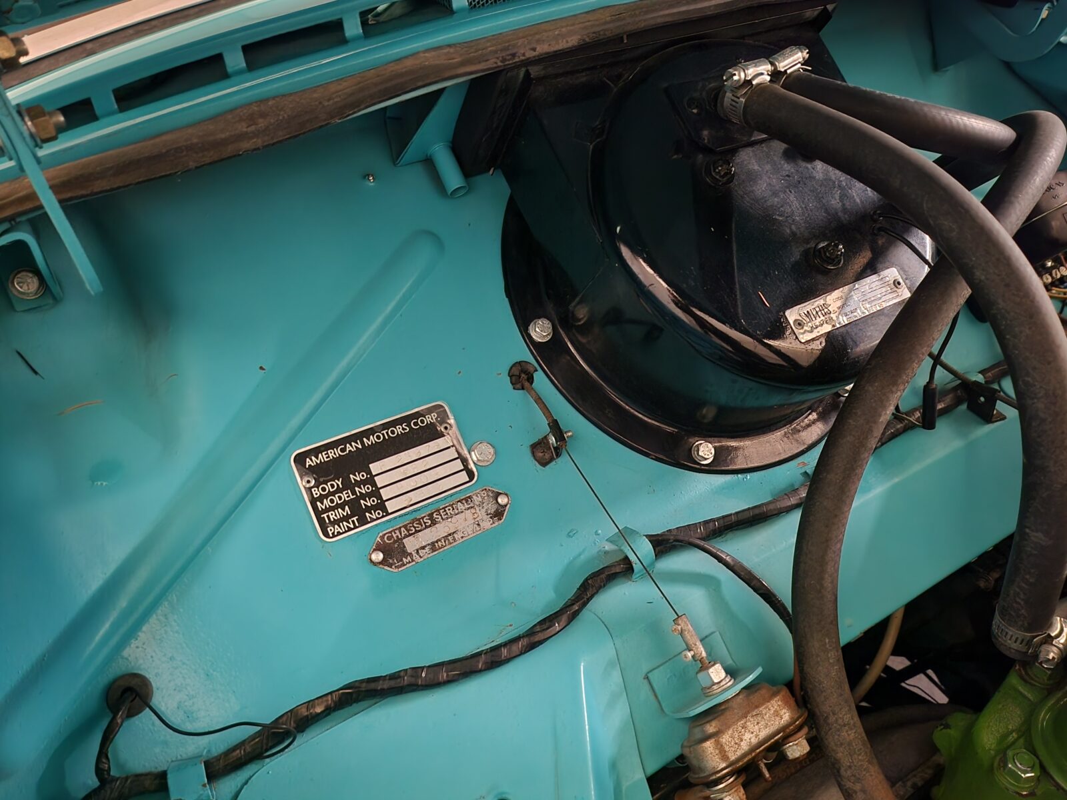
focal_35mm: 24
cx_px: 534
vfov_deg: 56.8
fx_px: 740
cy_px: 400
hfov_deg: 71.6
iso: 640
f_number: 1.8
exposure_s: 1/9.99
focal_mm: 5
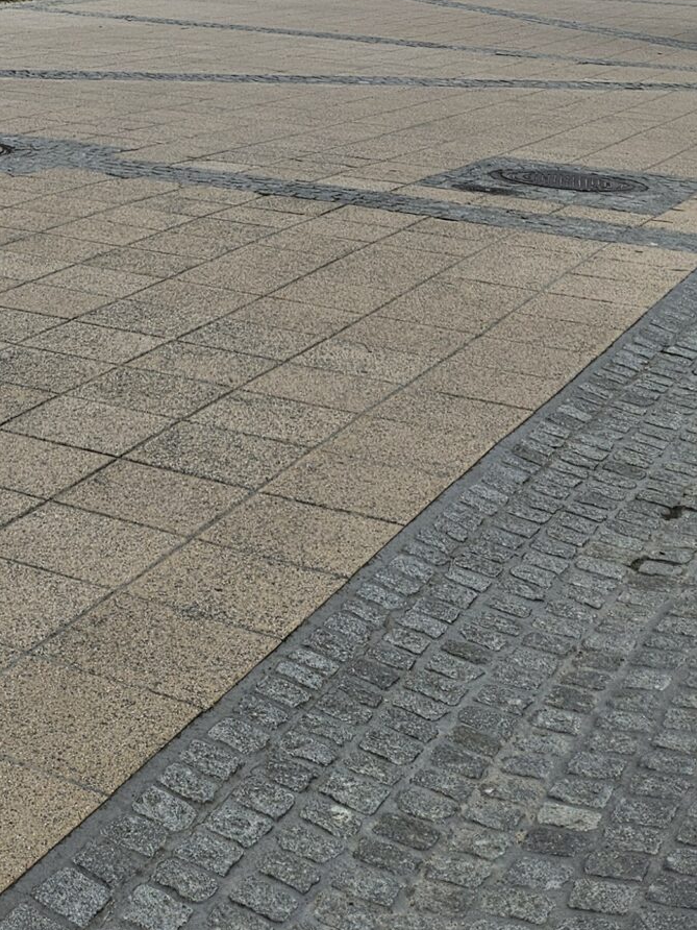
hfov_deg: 20.9
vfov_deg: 24.7
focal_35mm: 66
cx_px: -119
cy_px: -350
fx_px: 1772
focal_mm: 5.4
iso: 25
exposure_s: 1/1904
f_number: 1.8
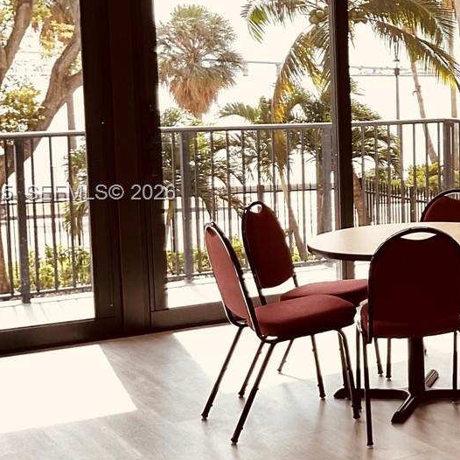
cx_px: 603
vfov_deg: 22.2
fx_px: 1173
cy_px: 194
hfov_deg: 20.3
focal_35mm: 78
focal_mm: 3
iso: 32
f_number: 1.8
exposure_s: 1/120
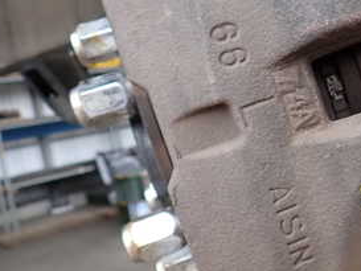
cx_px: 354
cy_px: 107
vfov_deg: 26.5
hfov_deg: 32.4
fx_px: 574
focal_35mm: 55
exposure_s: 1/100
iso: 100
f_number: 2.8
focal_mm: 4.5
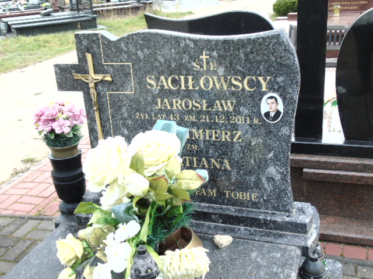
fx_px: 431
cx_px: 186
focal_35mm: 40
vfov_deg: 36.0
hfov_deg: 46.8
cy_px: 140
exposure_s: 1/100
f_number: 3.9
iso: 80
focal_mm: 7.1
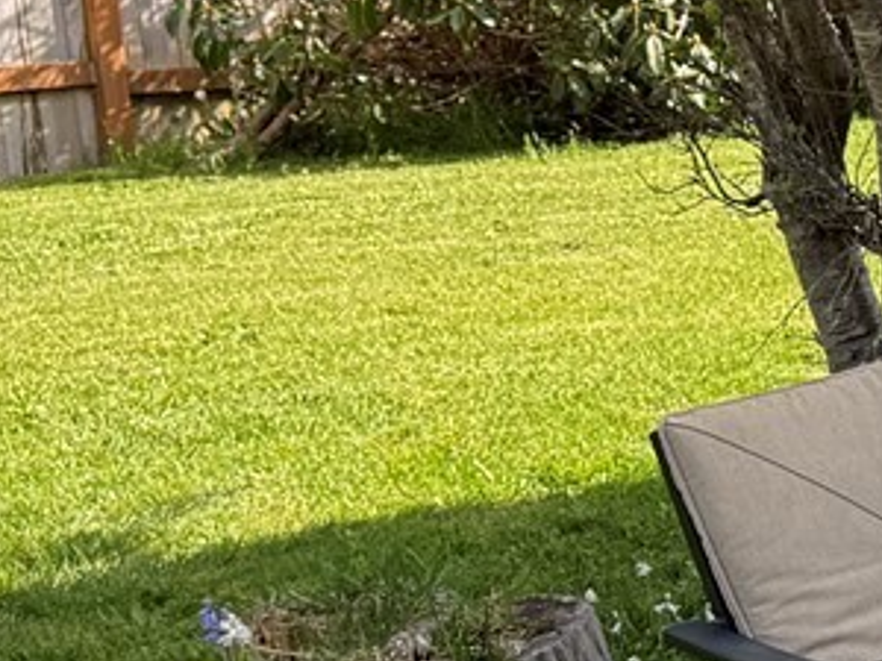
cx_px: 1958
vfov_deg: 11.6
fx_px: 3261
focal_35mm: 128
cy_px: 317
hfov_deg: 12.7
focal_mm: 6.76
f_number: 1.78
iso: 100
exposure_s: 1/931
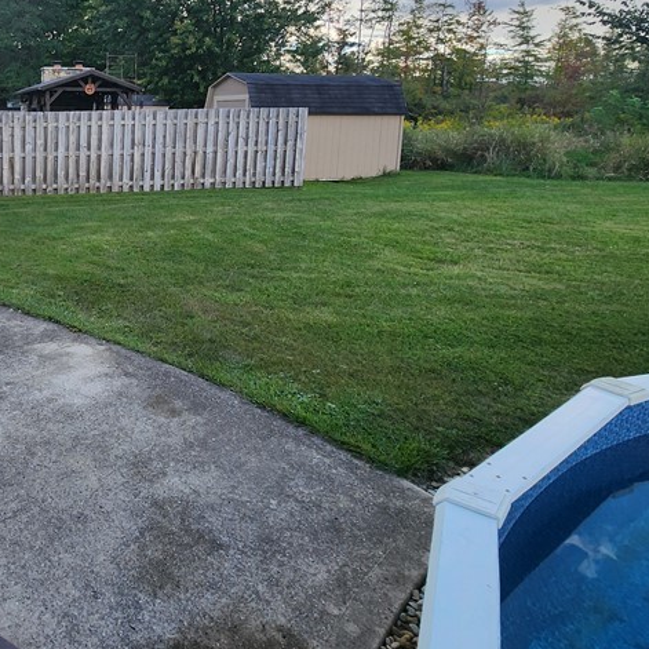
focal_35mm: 25
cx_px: 44
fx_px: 530
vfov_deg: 60.8
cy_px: 197
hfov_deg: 53.5
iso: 50
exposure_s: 1/497
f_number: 2.2
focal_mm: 2.2
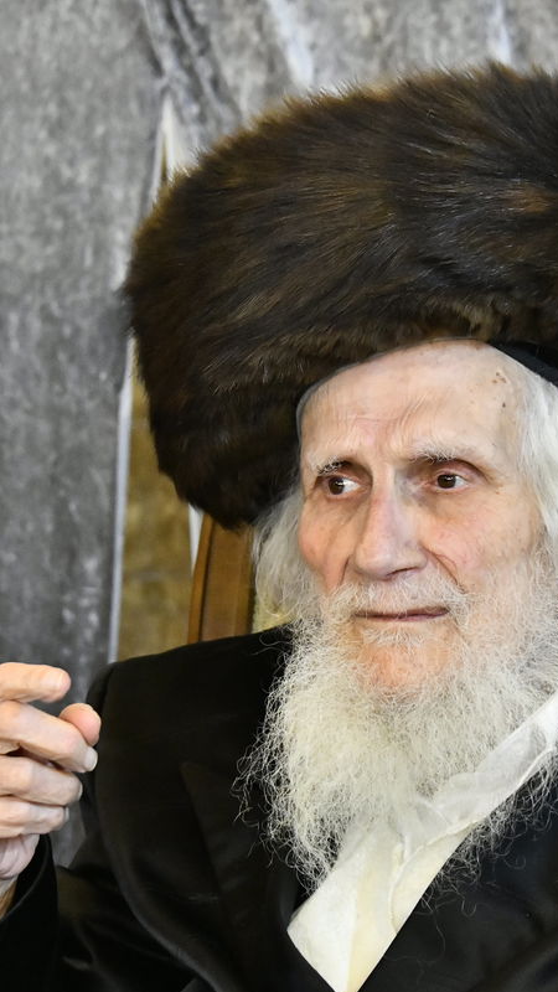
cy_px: 518
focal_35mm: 132
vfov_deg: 16.3
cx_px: 392
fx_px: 3472
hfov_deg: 9.2
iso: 4000
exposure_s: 1/125
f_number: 5.6
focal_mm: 72
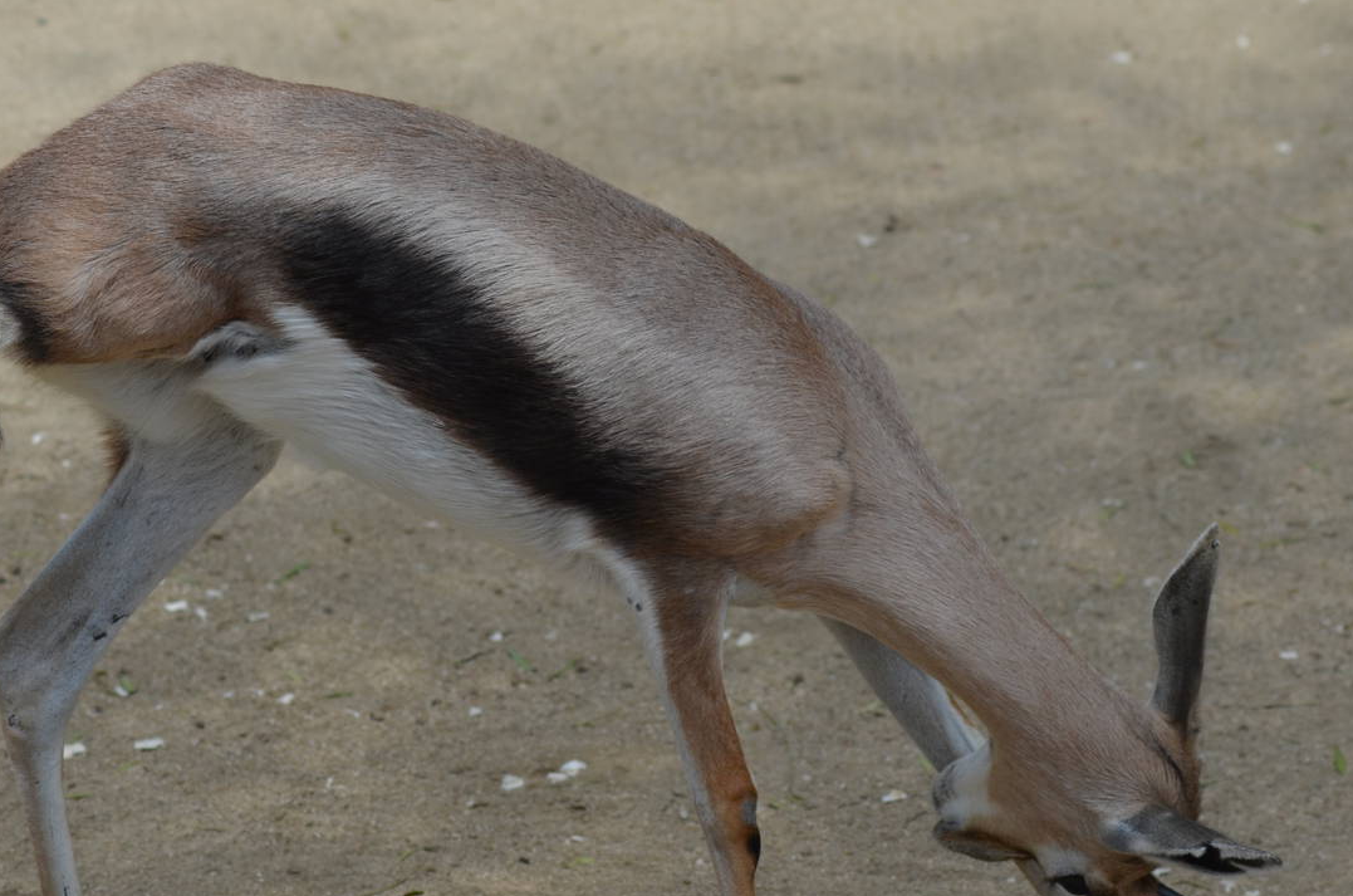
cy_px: 592
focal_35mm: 156
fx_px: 5850
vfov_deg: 8.8
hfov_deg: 13.2
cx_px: 756
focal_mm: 70
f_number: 5.6
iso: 320
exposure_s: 1/500
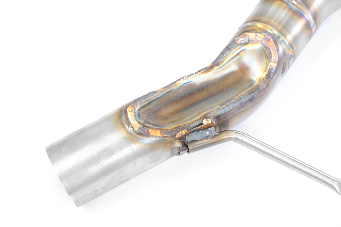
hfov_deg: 19.5
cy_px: 114
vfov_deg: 13.0
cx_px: 170
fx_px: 995
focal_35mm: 105
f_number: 8
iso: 2000
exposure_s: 1/200
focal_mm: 70
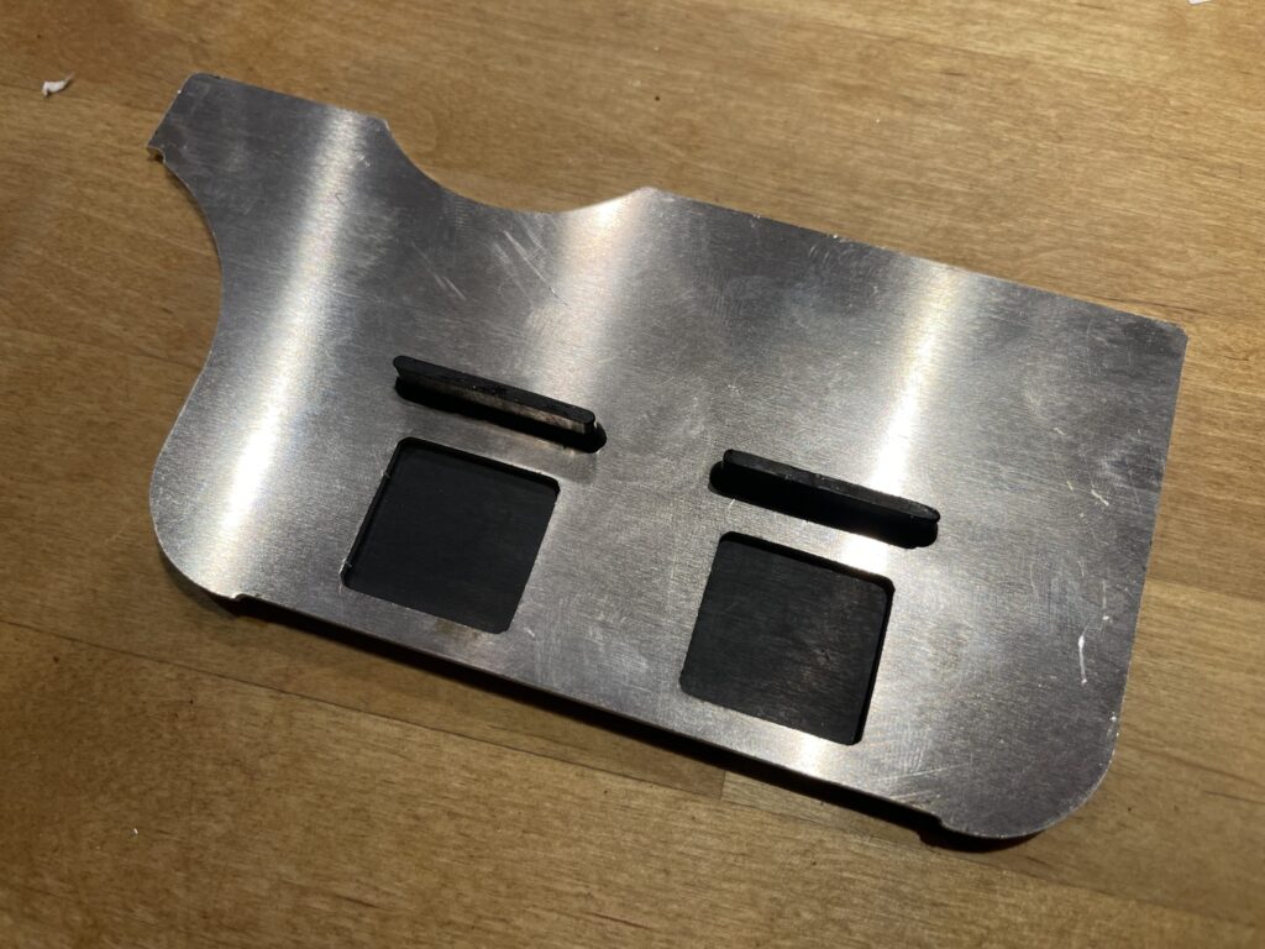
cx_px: 632
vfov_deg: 53.1
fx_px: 950
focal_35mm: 26
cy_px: 474
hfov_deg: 67.3
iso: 125
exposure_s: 1/120
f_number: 1.6
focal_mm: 5.1
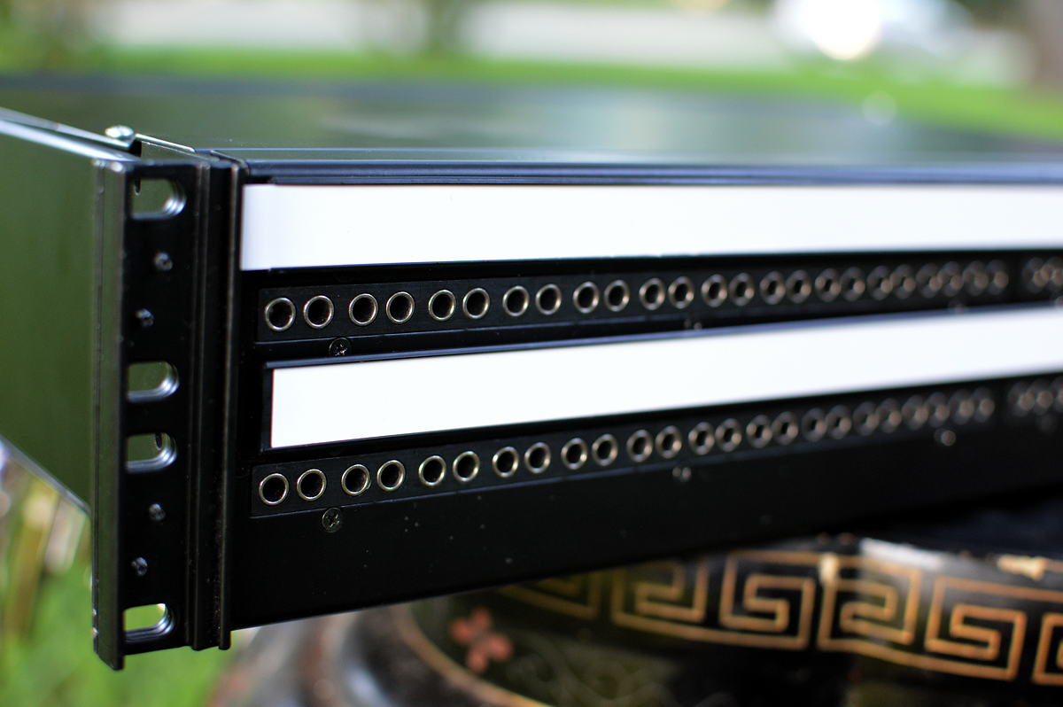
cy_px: 354
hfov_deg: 37.9
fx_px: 1549
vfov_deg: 25.7
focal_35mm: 52
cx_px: 532
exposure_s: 1/60
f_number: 3.2
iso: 800
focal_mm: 35
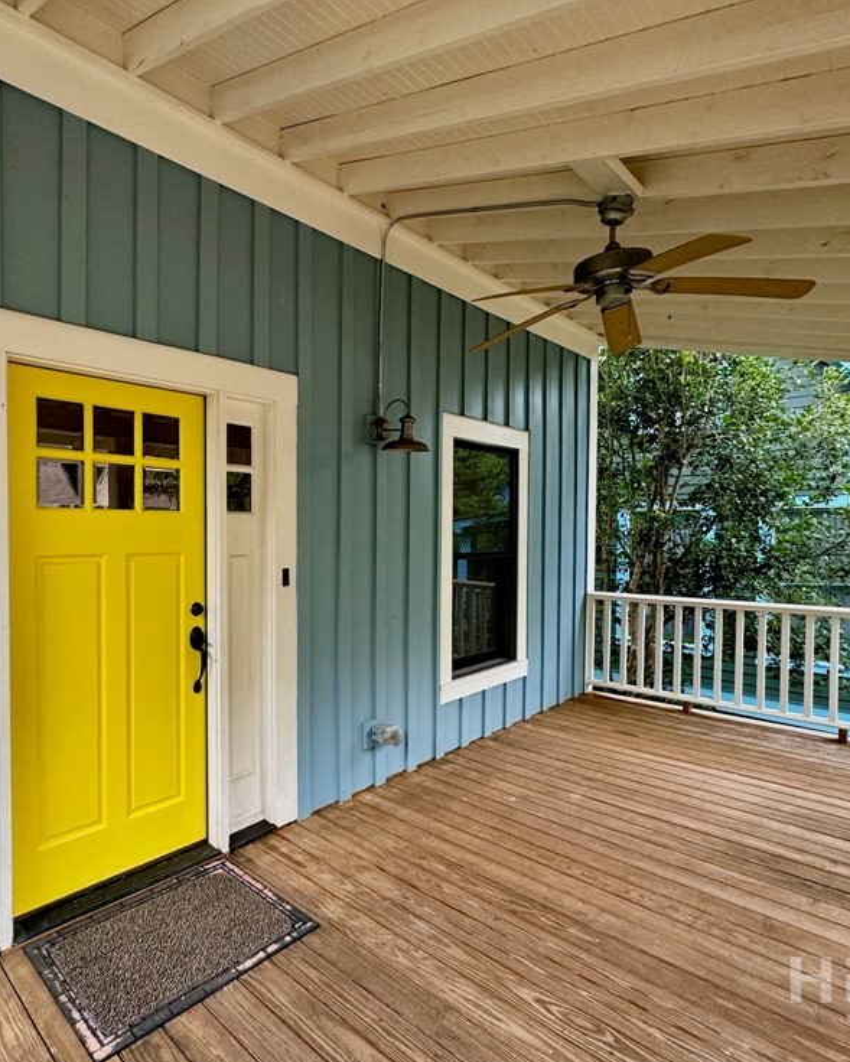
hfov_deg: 67.8
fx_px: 597
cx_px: 250
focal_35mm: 19
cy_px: 541
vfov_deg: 83.3
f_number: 2.2
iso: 125
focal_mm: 2.22
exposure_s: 1/99
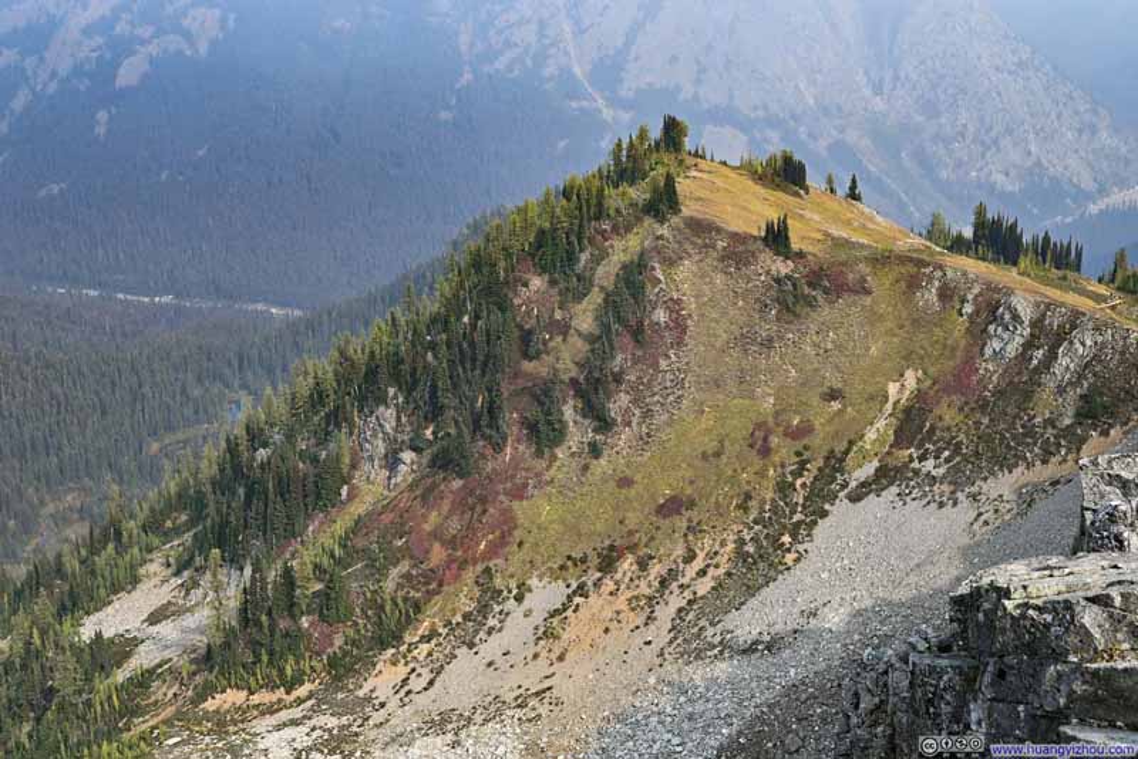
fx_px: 1455
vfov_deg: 29.3
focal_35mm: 46
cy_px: 380
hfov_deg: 42.7
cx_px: 569
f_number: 5
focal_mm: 46
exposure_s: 1/640
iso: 100
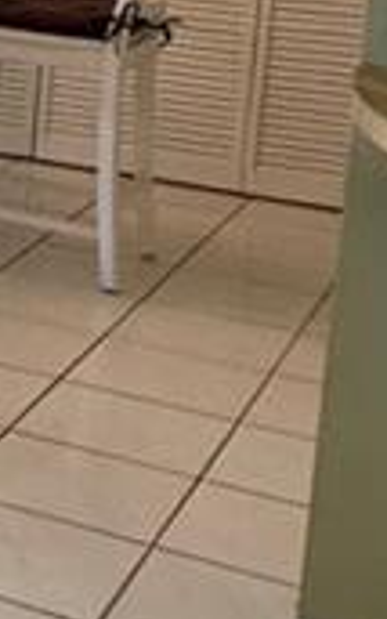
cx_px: -604
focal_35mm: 104
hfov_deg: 10.5
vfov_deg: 19.3
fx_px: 1754
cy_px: -22
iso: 250
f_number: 2.2
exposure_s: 1/120
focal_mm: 2.22
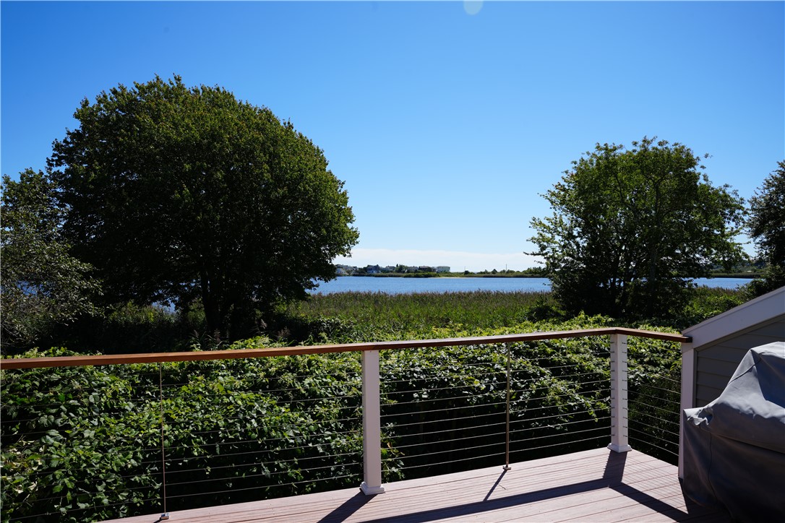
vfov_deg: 53.1
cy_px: 262
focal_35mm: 24
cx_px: 392
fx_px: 523
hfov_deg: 73.7
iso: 100
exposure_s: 1/200
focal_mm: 24
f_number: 10
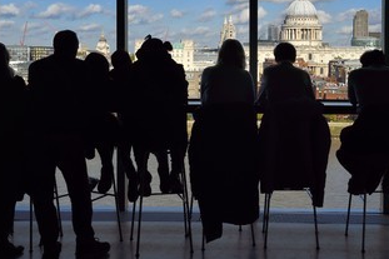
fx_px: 583
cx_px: 206
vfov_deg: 25.0
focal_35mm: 54
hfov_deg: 36.9
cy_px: 96
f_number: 20
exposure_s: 1/100
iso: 200
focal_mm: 40
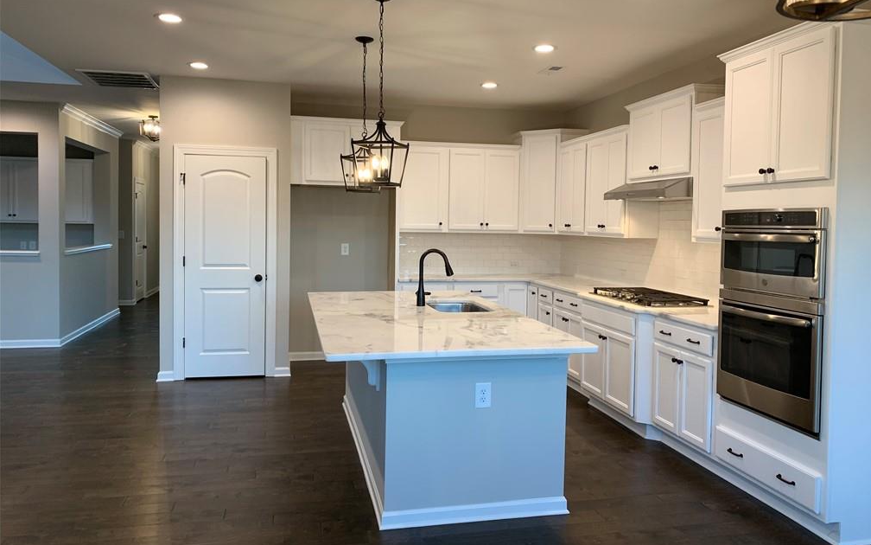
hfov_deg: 66.5
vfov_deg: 44.5
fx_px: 665
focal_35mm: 28
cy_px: 246
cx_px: 442
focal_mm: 4.25
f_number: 1.8
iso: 64
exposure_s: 1/60
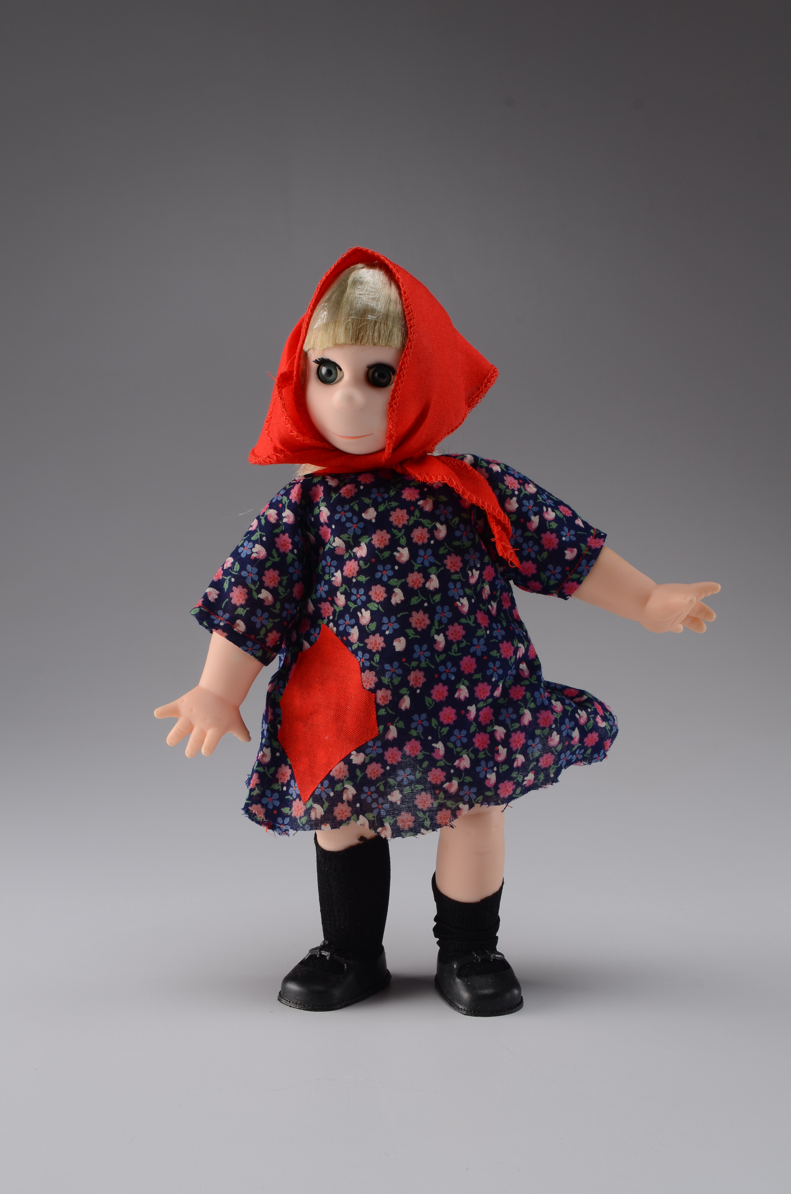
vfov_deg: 37.9
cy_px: 597
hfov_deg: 25.6
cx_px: 396
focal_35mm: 52
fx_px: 1738
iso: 100
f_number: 11
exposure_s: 1/80
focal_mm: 35
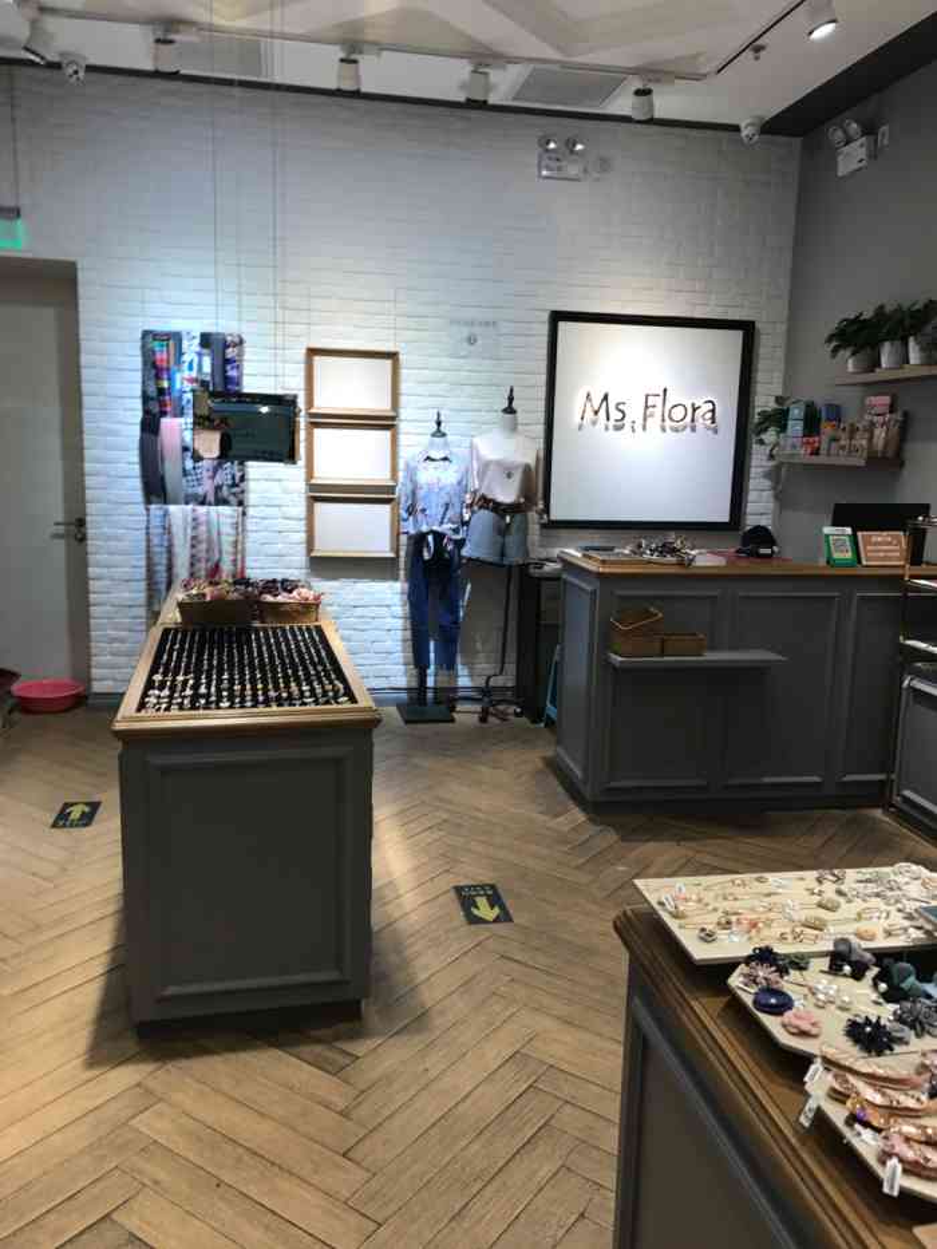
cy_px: 624
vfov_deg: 63.4
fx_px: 1010
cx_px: 468
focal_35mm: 28
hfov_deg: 49.8
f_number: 1.8
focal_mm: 3.99
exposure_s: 1/50
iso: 25
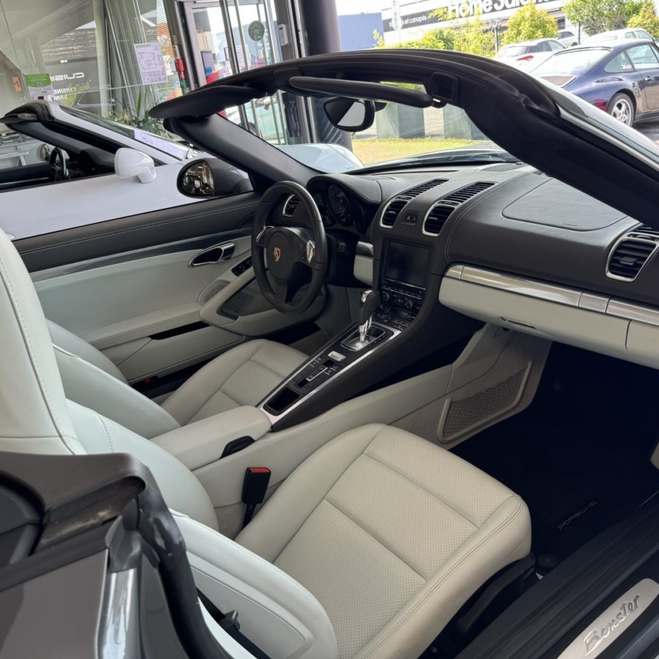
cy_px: 324
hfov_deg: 55.6
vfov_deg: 55.6
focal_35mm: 29
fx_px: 625
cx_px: 352
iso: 80
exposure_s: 1/121
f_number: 1.78
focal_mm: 6.76
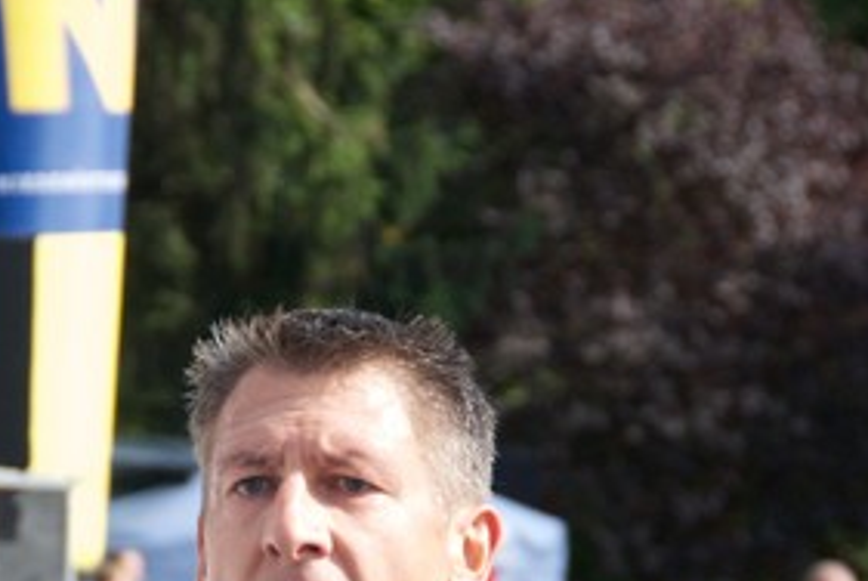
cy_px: 436
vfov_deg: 5.0
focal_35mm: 273
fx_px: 6589
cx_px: 284
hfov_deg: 7.5
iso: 400
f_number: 5.3
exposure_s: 1/750
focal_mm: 80
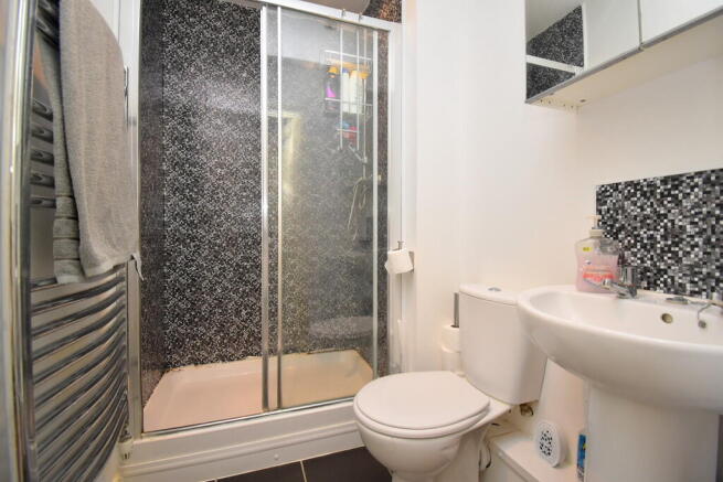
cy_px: 241
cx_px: 362
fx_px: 301
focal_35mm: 15
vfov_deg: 77.4
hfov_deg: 100.4
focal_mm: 10
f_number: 4.5
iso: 1100
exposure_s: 1/125
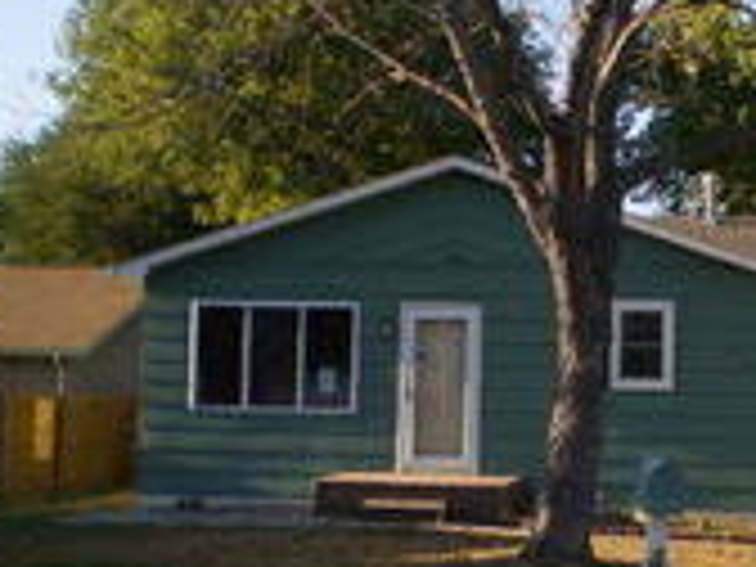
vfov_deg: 19.9
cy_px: 356
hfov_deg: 25.7
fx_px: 1616
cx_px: 639
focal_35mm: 74
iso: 64
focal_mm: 6.3
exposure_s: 1/500
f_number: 3.1
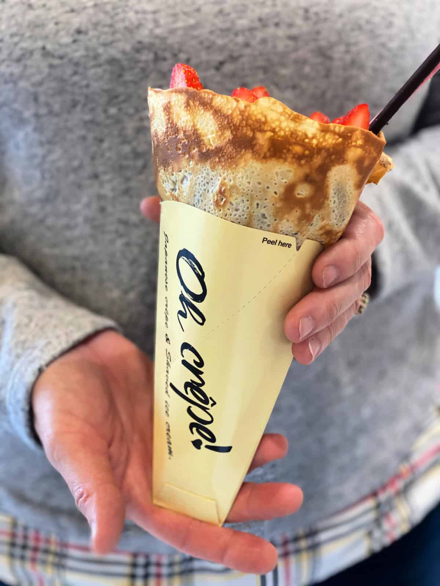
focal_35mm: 52
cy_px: 293
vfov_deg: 36.8
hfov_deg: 28.0
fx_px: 881
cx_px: 220
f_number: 2
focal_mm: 6
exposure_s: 1/60
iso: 125
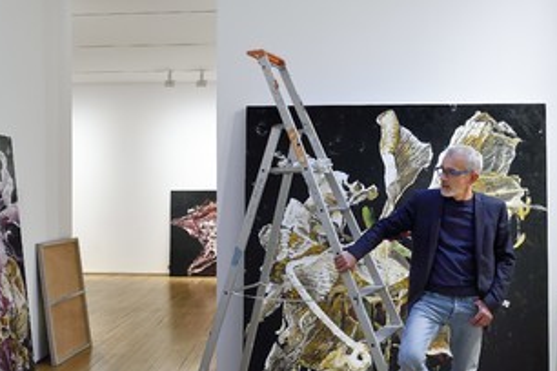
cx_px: 238
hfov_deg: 51.7
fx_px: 572
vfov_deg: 35.6
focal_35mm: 37
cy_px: 247
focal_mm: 27
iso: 1600
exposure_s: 1/80
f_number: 9
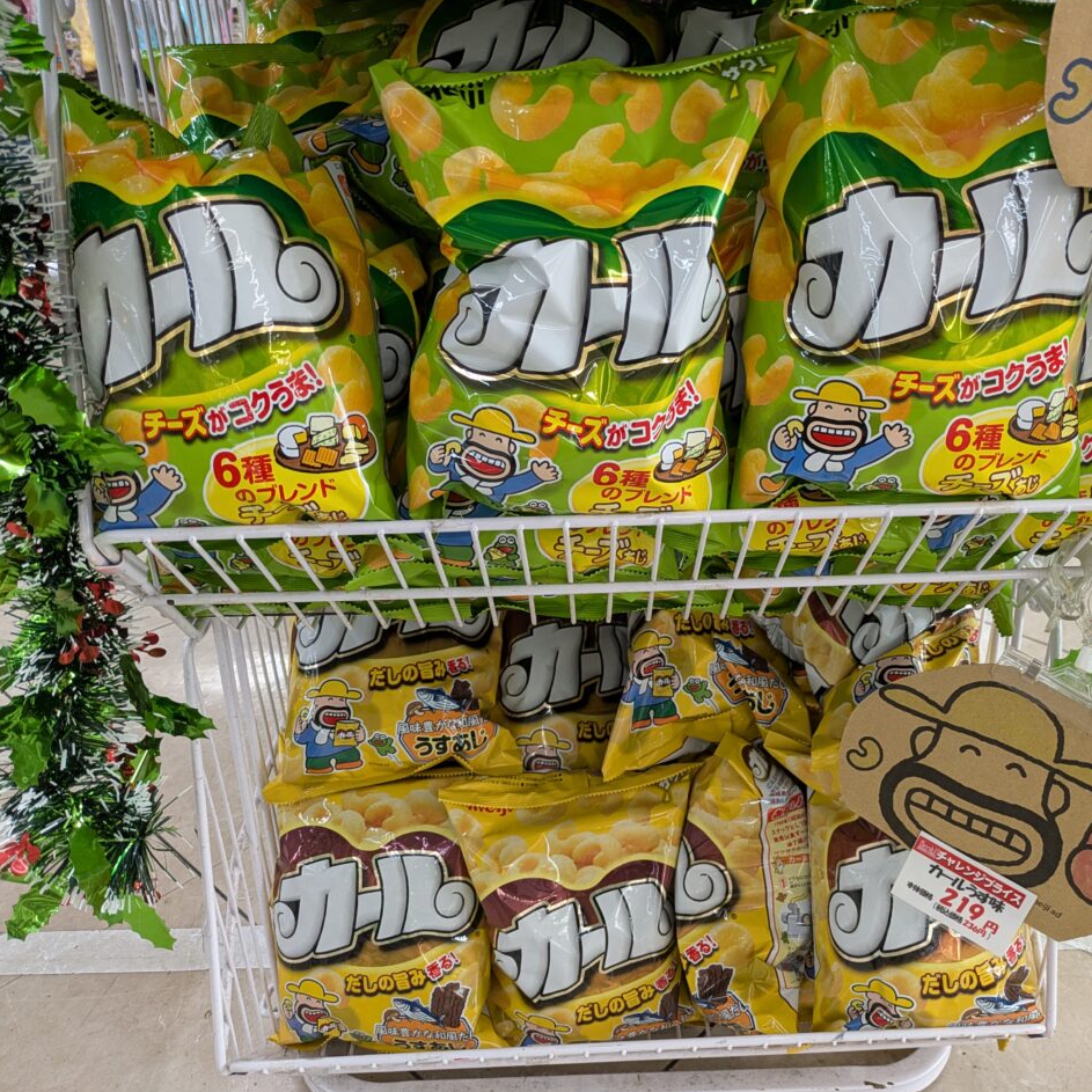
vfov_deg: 54.0
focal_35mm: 30
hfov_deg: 53.8
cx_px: 628
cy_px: 554
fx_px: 1071
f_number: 1.89
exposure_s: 1/100
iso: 161
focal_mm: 5.43
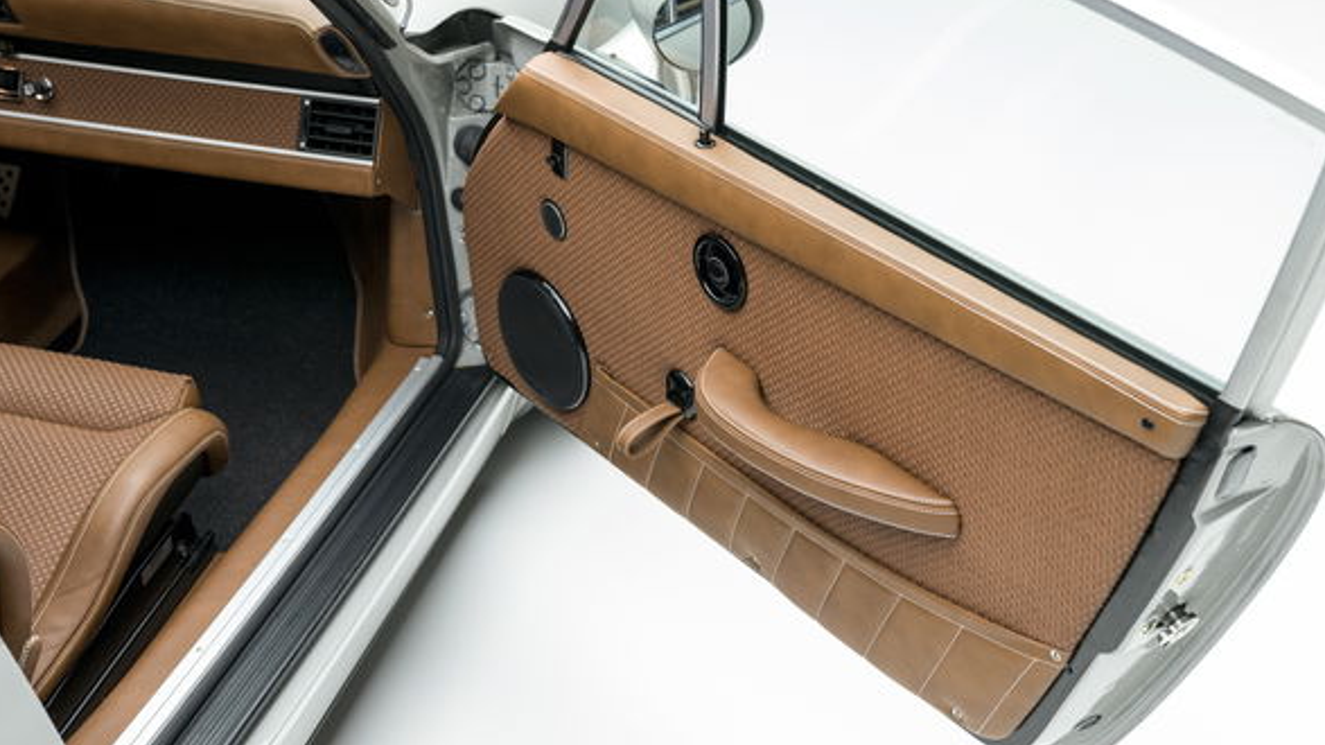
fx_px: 1686
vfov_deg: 24.9
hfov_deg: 42.8
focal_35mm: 48
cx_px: 589
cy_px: 298
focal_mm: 35
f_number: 4
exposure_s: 1/60
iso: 800
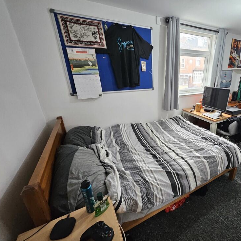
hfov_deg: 83.9
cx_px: 164
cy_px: 124
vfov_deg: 87.4
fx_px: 126
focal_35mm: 16
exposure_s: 1/33
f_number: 2.2
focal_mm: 1.7
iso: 320
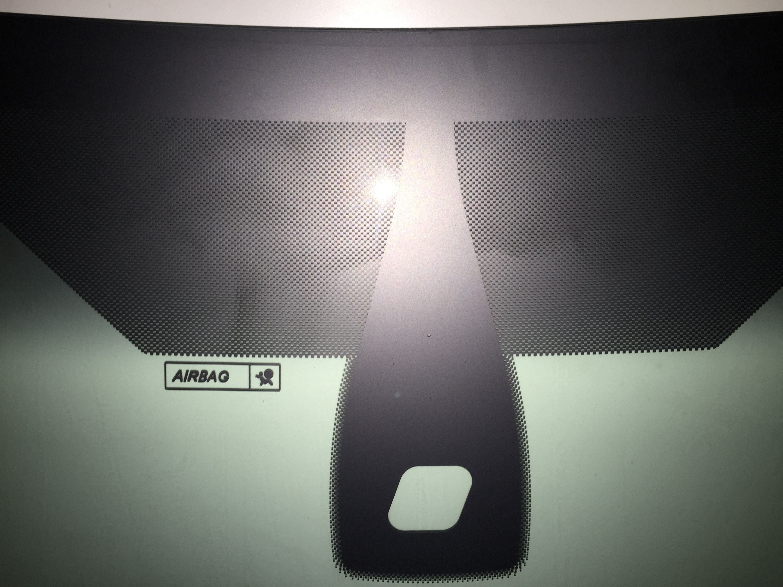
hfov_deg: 61.7
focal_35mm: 29
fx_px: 656
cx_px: 392
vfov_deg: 48.2
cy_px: 294
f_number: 2.2
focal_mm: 4.15
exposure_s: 1/22
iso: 32
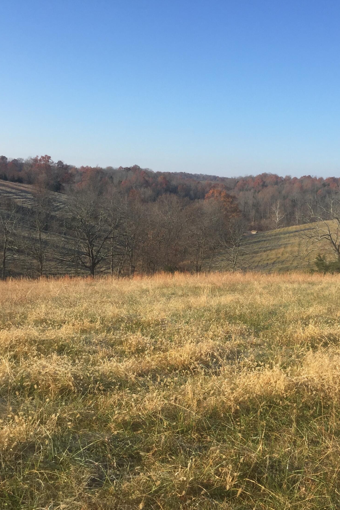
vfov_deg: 47.4
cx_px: 237
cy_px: 256
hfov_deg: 32.2
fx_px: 581
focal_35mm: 41
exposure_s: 1/1412
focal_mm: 4.15
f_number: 2.2
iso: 32
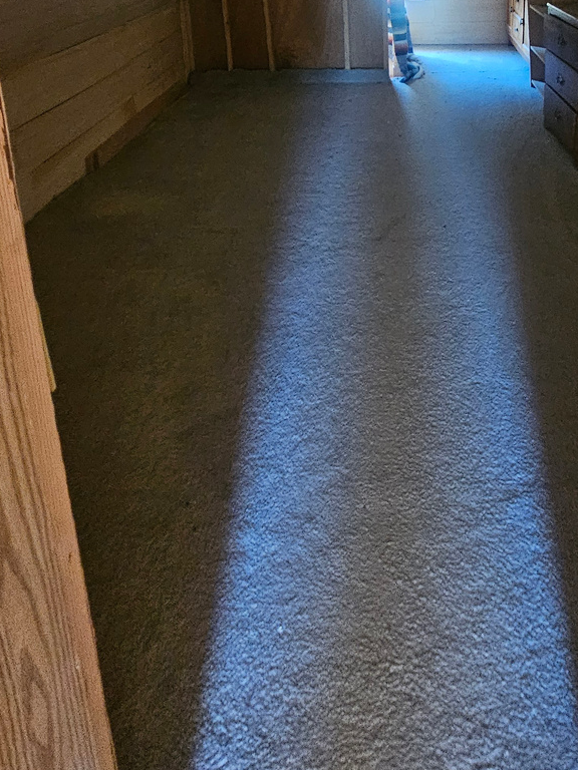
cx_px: 387
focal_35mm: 26
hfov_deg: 52.0
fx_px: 579
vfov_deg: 57.1
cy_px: 66
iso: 800
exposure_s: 1/24
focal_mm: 2.2
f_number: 2.2
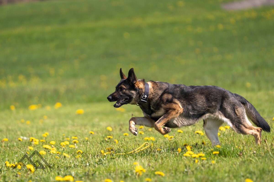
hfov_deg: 6.3
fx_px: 2504
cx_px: 137
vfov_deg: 4.2
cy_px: 91
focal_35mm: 329
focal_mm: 329
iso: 640
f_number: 6.3
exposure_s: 1/2000
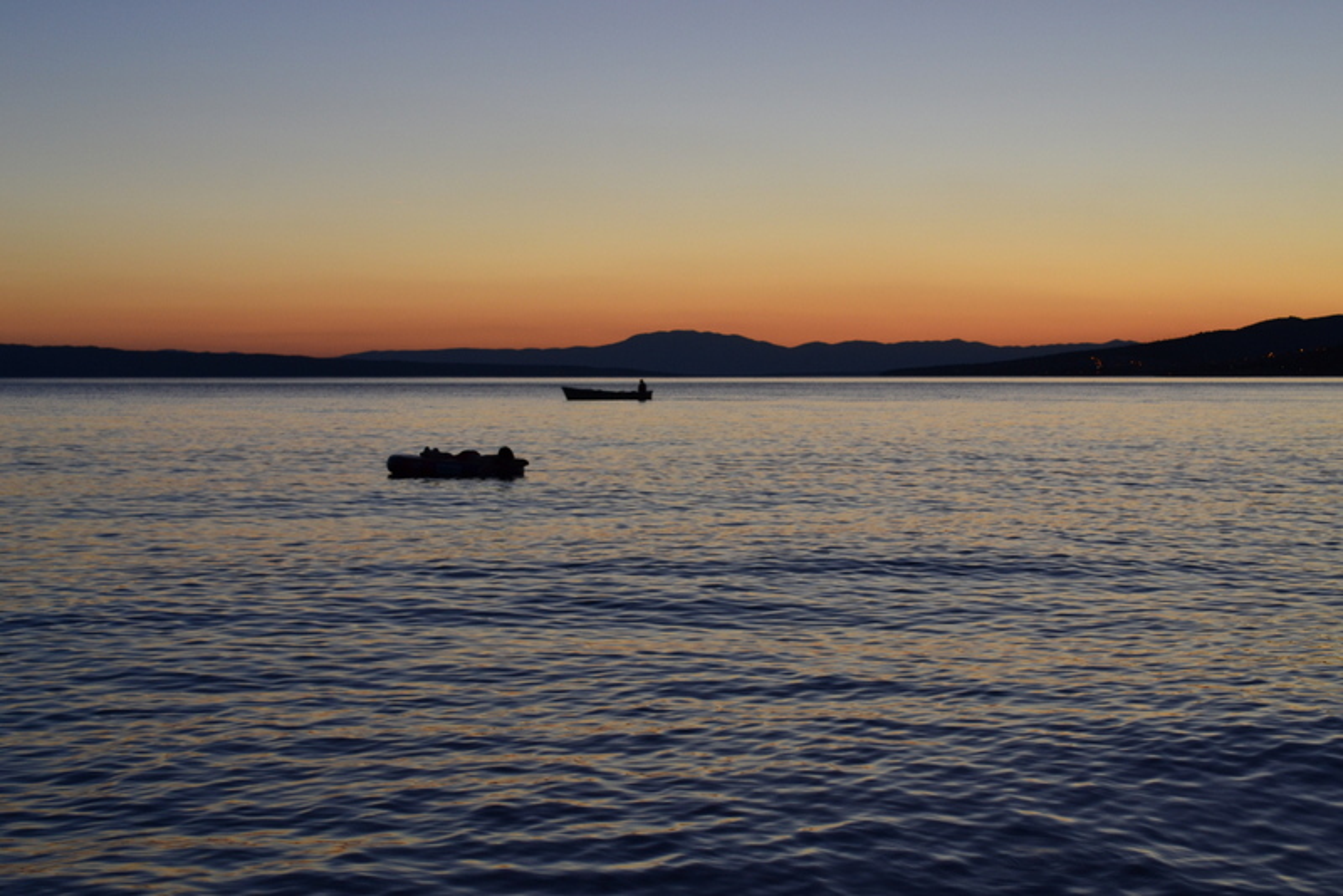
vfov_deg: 25.1
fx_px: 2015
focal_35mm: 54
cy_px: 448
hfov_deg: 36.9
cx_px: 672
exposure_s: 1/30
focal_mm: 36
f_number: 7.1
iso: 400
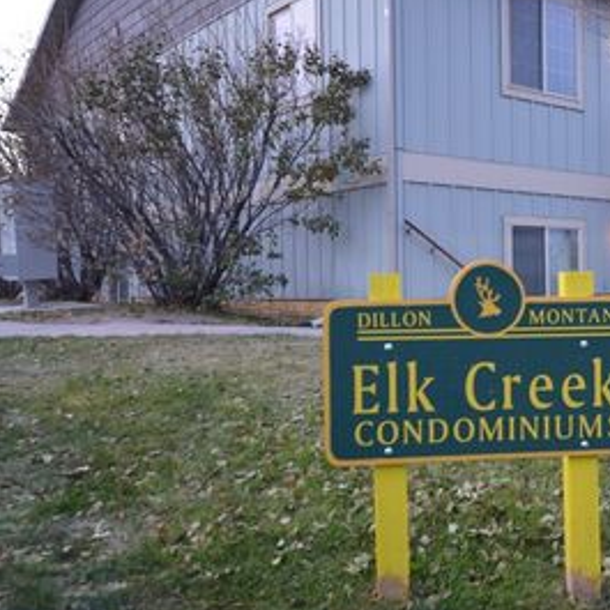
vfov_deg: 41.1
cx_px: 500
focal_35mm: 41
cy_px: 280
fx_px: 813
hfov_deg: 39.3
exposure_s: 1/80
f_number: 4.5
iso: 400
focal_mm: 17
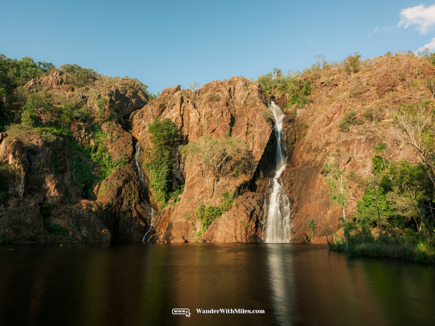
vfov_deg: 58.9
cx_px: 218
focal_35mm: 23
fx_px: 289
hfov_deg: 73.9
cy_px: 163
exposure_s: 4
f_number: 16
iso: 100
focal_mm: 28.6
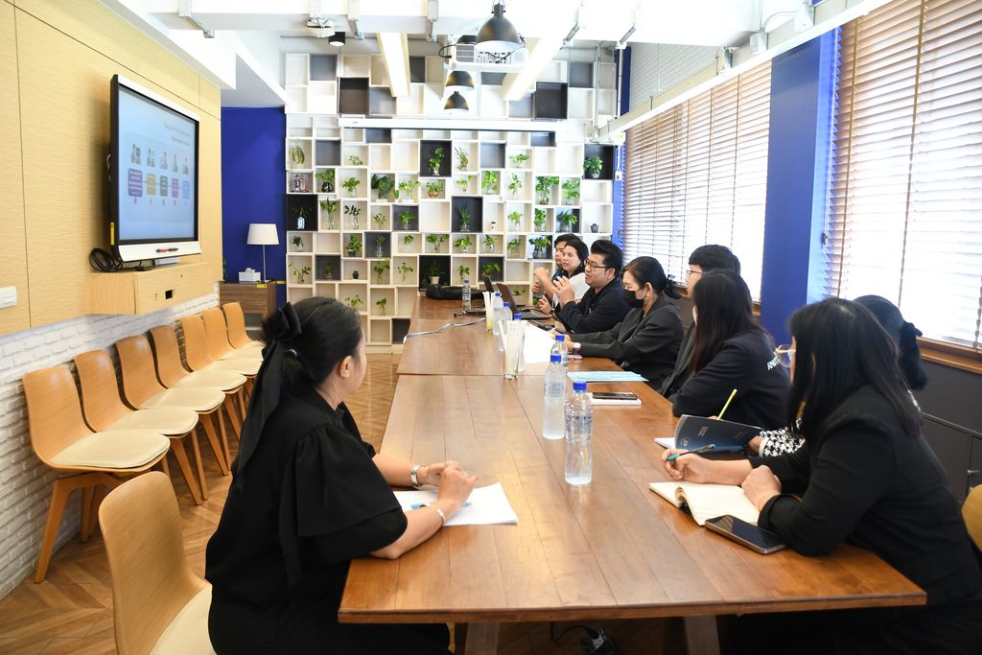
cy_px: 328
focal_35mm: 27
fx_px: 737
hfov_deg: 67.4
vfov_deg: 47.9
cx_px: 491
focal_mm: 18
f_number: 4
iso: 450
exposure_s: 1/30
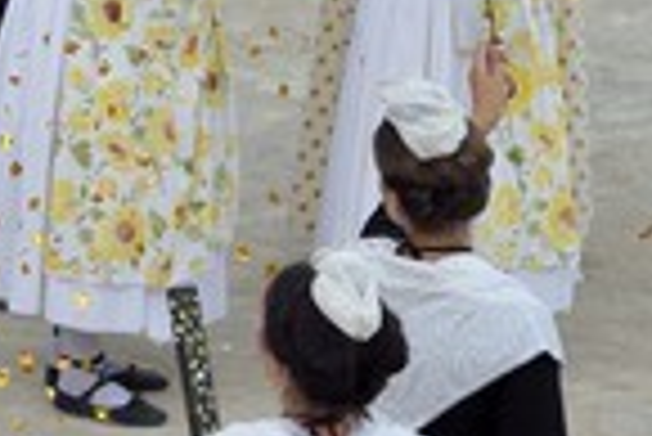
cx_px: -270
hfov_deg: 3.7
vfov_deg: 2.5
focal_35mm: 550
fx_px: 9971
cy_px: 81
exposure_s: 1/800
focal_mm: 190
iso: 800
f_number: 5
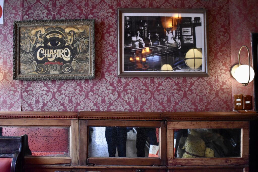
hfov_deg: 51.3
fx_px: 269
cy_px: 86
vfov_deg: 35.5
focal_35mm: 38
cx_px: 129
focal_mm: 25
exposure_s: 1/60
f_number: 4
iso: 4500
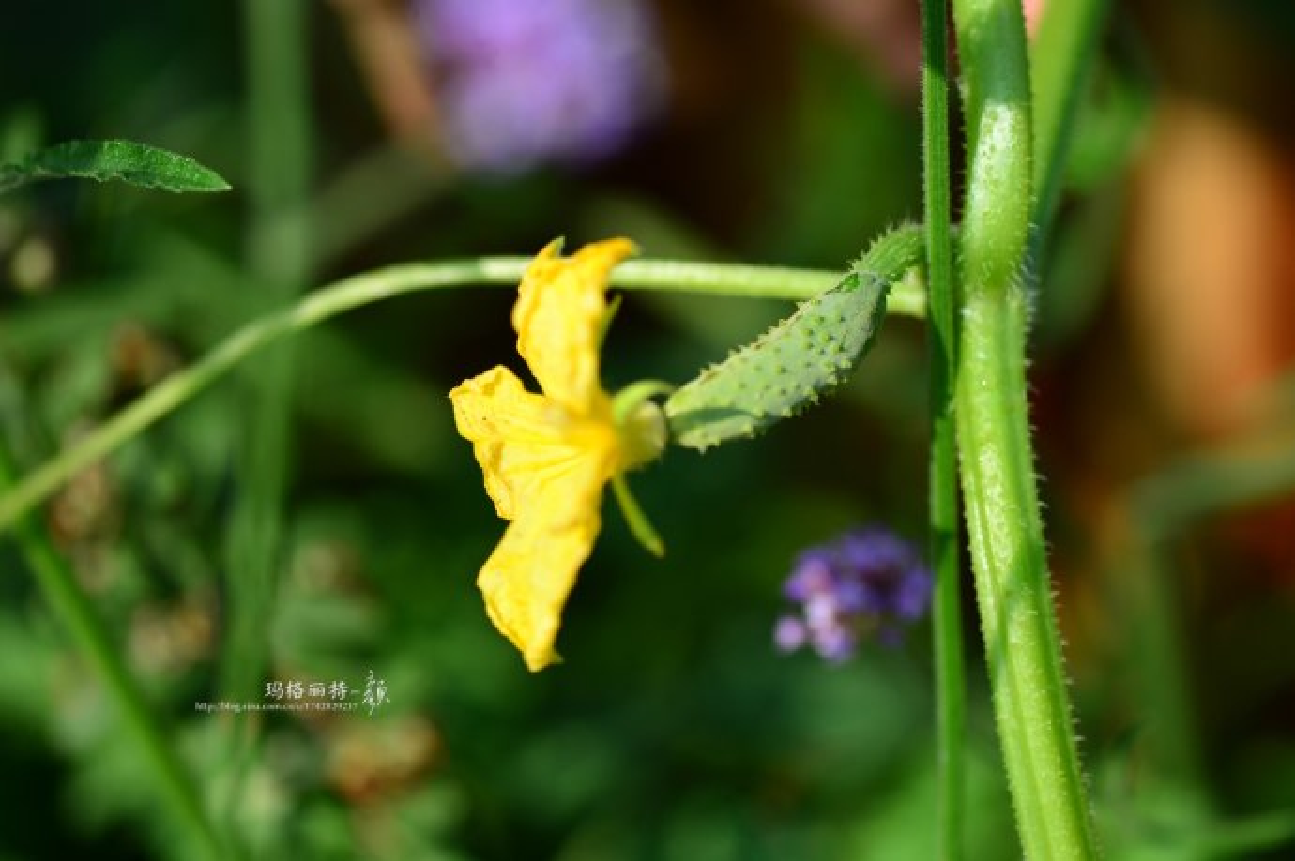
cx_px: 648
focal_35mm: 105
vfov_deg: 13.0
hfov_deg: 19.5
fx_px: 3774
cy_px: 430
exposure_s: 1/1600
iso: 200
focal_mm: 105
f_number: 4.5
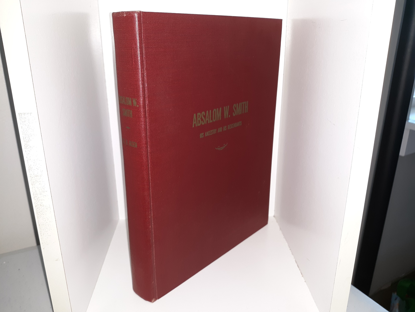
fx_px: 336
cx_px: 208
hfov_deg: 63.4
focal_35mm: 28
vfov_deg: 49.7
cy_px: 156
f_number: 1.7
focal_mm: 3.7
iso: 50
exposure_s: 1/40
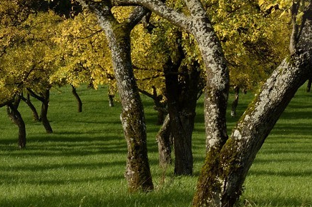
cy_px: -79
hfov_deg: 10.2
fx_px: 1654
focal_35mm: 191
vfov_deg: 7.1
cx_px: 565
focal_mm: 52
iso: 200
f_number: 10
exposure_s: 1/250
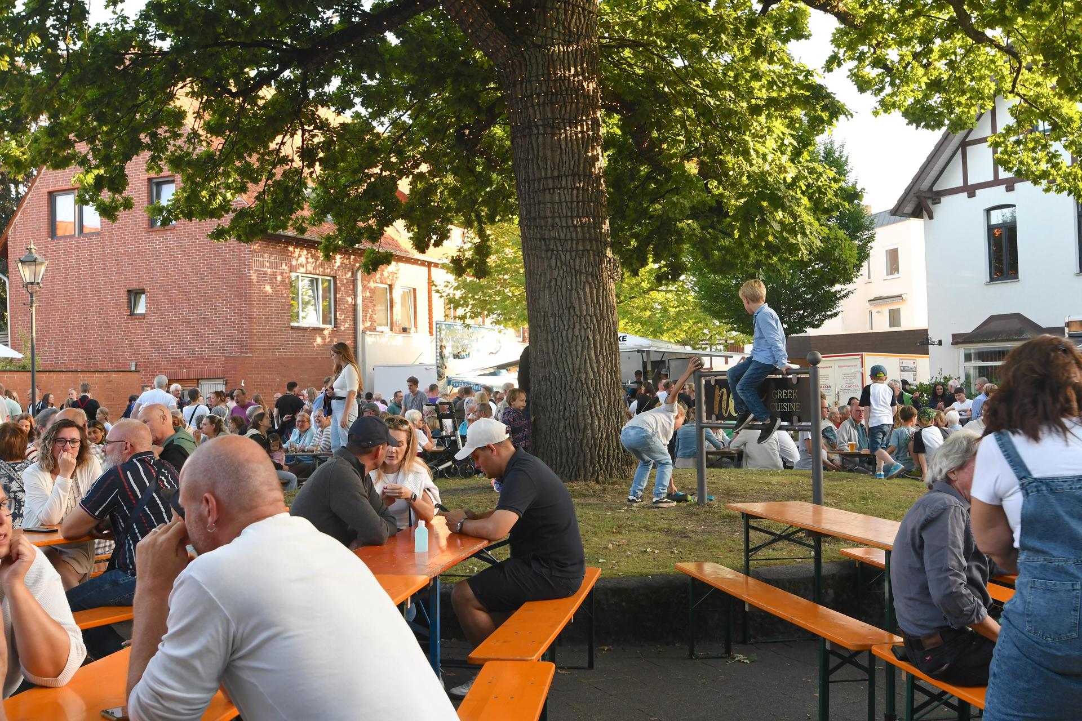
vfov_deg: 36.9
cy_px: 360
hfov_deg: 53.1
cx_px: 541
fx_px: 1082
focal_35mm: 36
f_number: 6.3
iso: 800
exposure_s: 1/160
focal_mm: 24
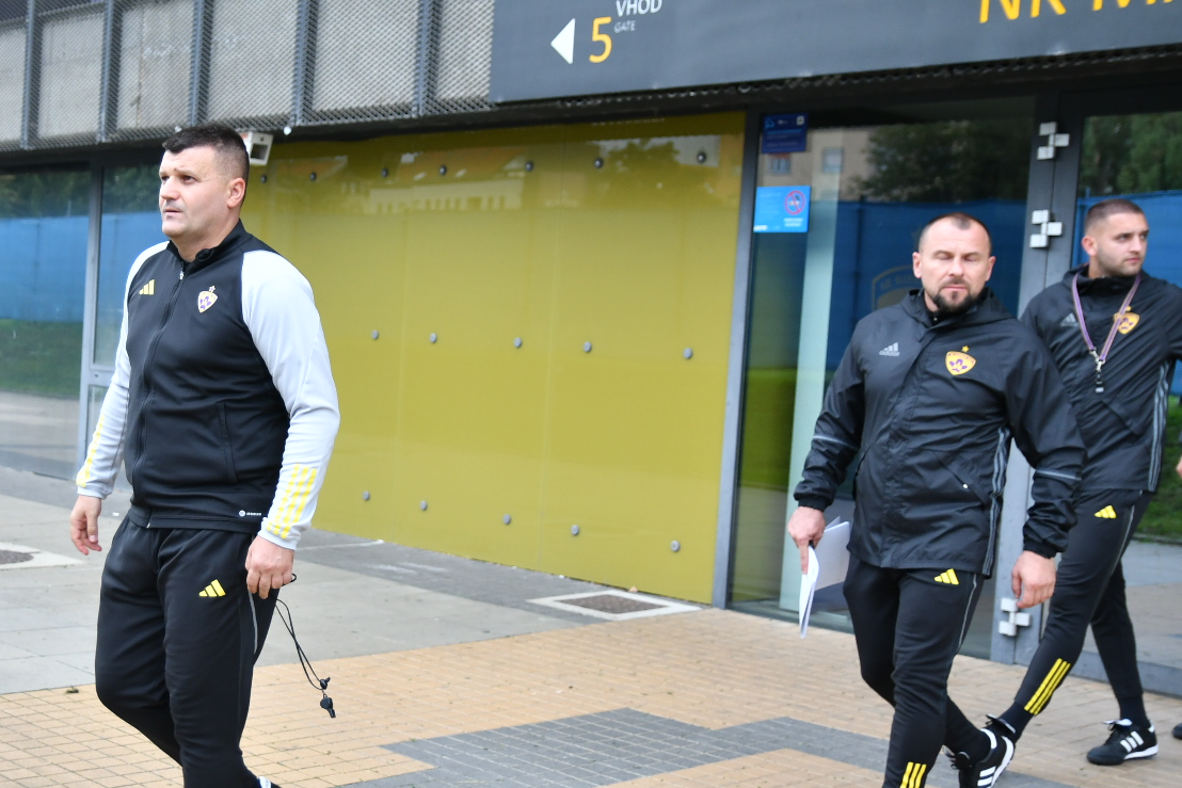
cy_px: 429
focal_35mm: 57
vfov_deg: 23.8
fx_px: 1872
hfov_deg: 34.5
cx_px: 329
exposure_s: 1/500
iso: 500
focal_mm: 26
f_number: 2.8
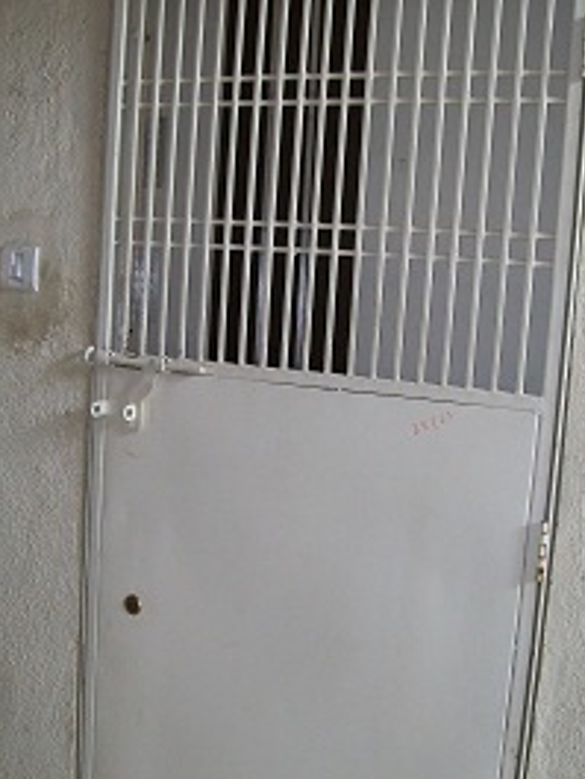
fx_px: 1058
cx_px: 307
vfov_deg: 40.2
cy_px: 466
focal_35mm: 47
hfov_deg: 30.9
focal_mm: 6.1
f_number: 2.7
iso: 160
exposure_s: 1/60
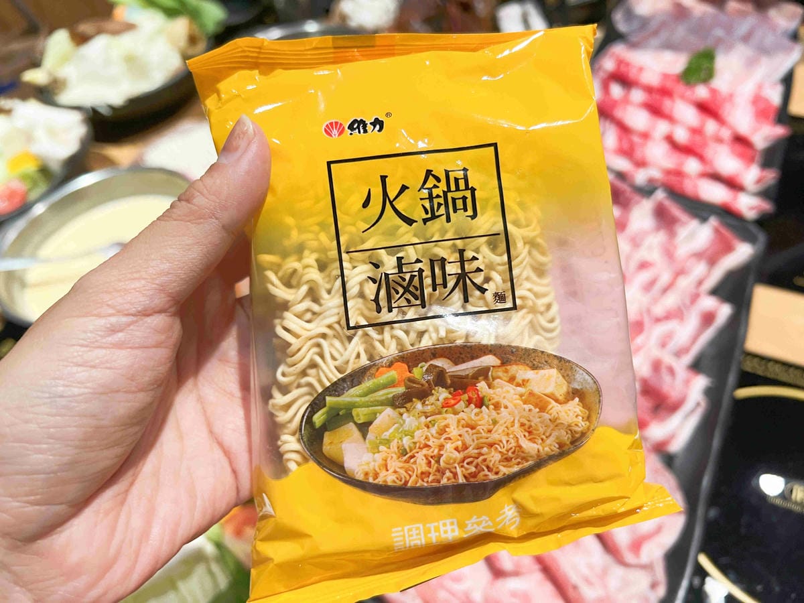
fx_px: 604
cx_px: 402
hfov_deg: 67.3
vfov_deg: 53.1
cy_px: 302
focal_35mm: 26
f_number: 1.5
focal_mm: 5.7
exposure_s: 1/60
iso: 100
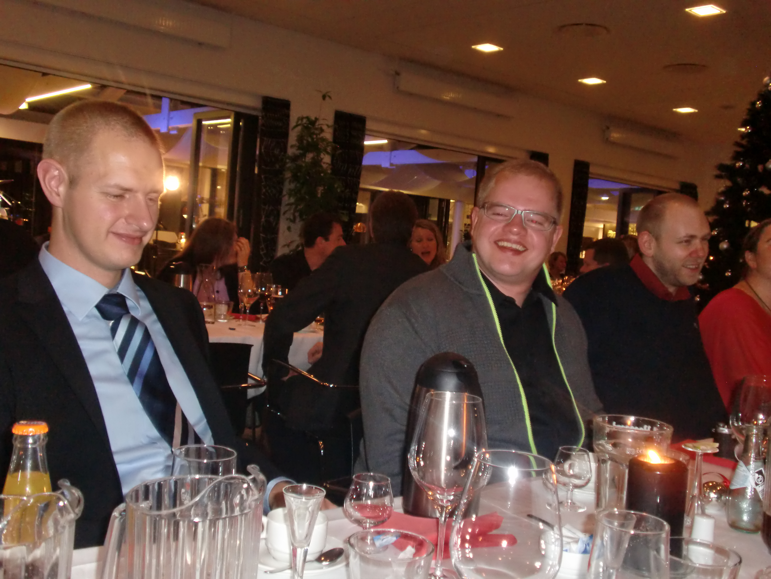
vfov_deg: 39.7
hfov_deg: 51.4
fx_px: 802
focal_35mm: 36
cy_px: 290
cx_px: 386
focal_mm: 6.51
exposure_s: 1/20
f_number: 3.1
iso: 400
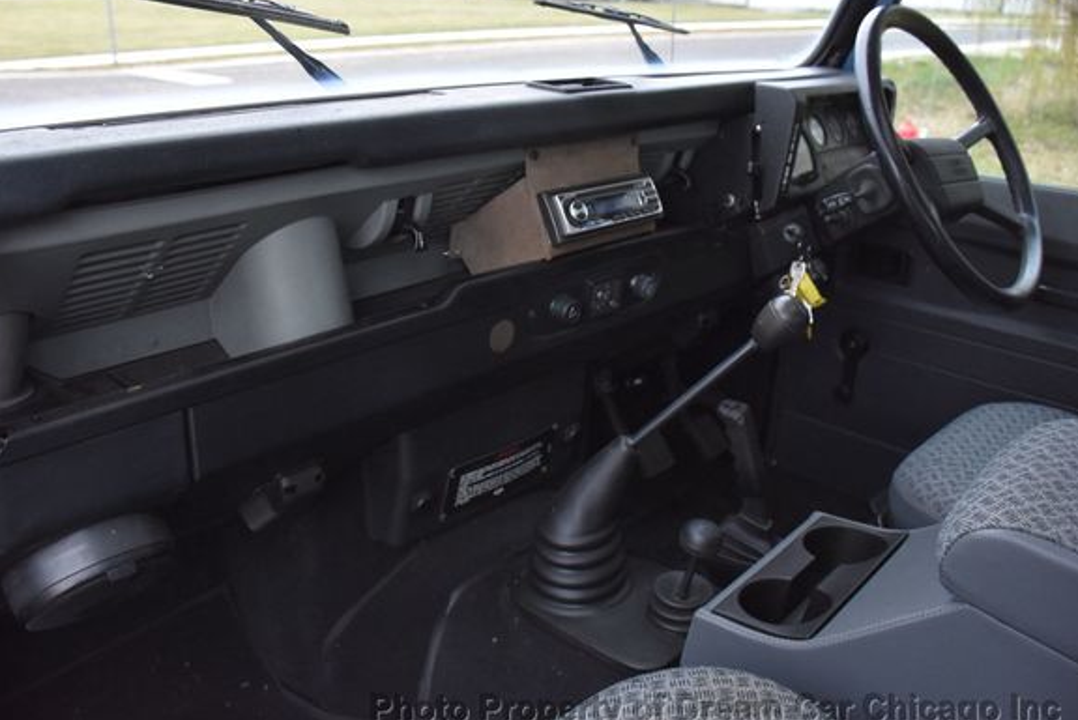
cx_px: 522
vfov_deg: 43.7
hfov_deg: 61.9
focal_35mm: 30
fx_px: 899
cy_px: 344
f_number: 3.5
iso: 2000
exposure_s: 1/60
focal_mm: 18
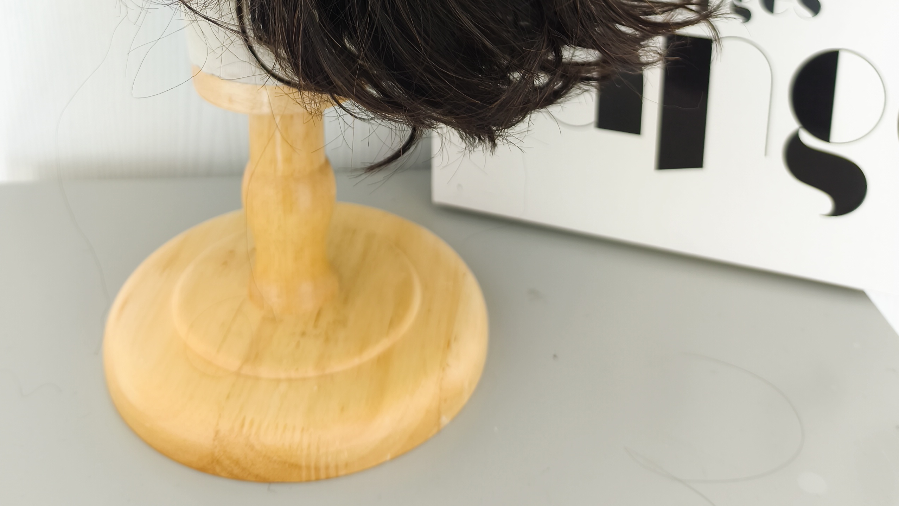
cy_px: -119
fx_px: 954
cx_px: 381
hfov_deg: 50.3
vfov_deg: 26.1
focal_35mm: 40
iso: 50
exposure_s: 1/25
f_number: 1.65
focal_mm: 6.14
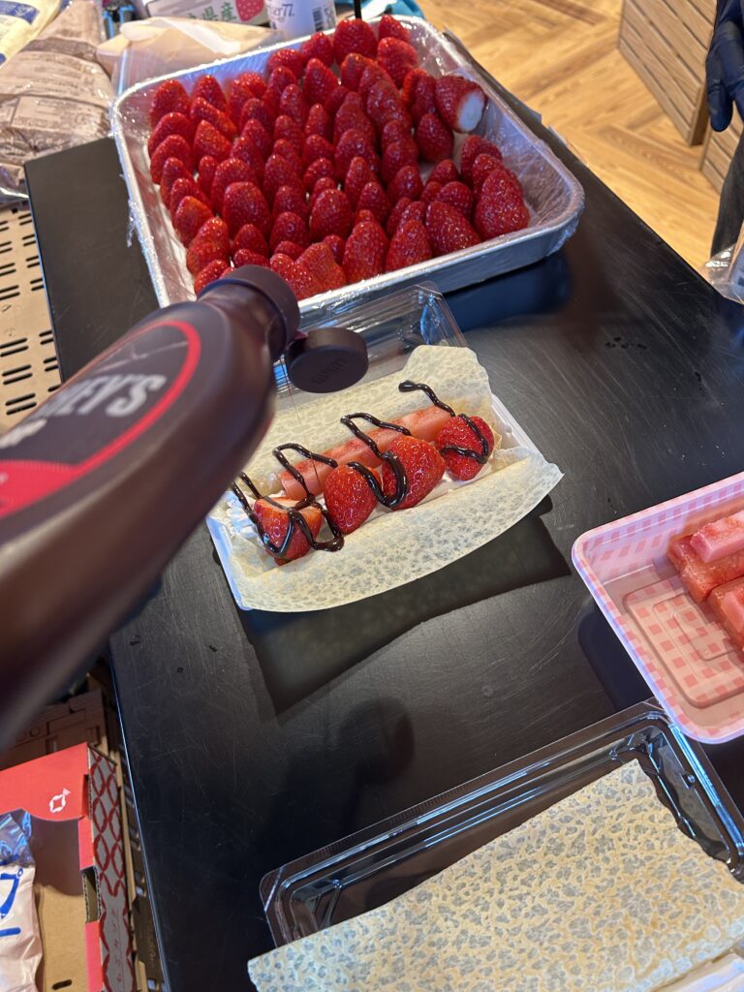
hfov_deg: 53.1
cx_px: 372
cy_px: 496
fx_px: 745
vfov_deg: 67.3
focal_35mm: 26
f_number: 1.5
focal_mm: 5.7
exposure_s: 1/65
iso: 125
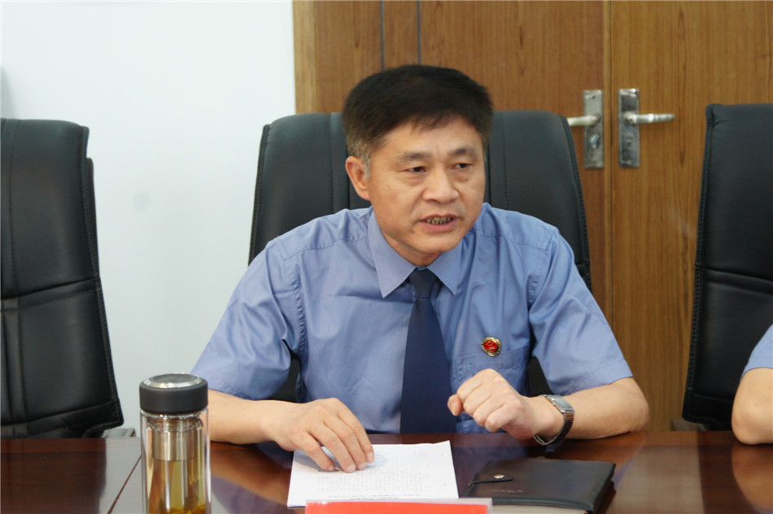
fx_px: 2253
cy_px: 257
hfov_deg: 19.5
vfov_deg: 13.0
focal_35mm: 105
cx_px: 386
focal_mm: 70
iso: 800
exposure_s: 1/10
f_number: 5.6
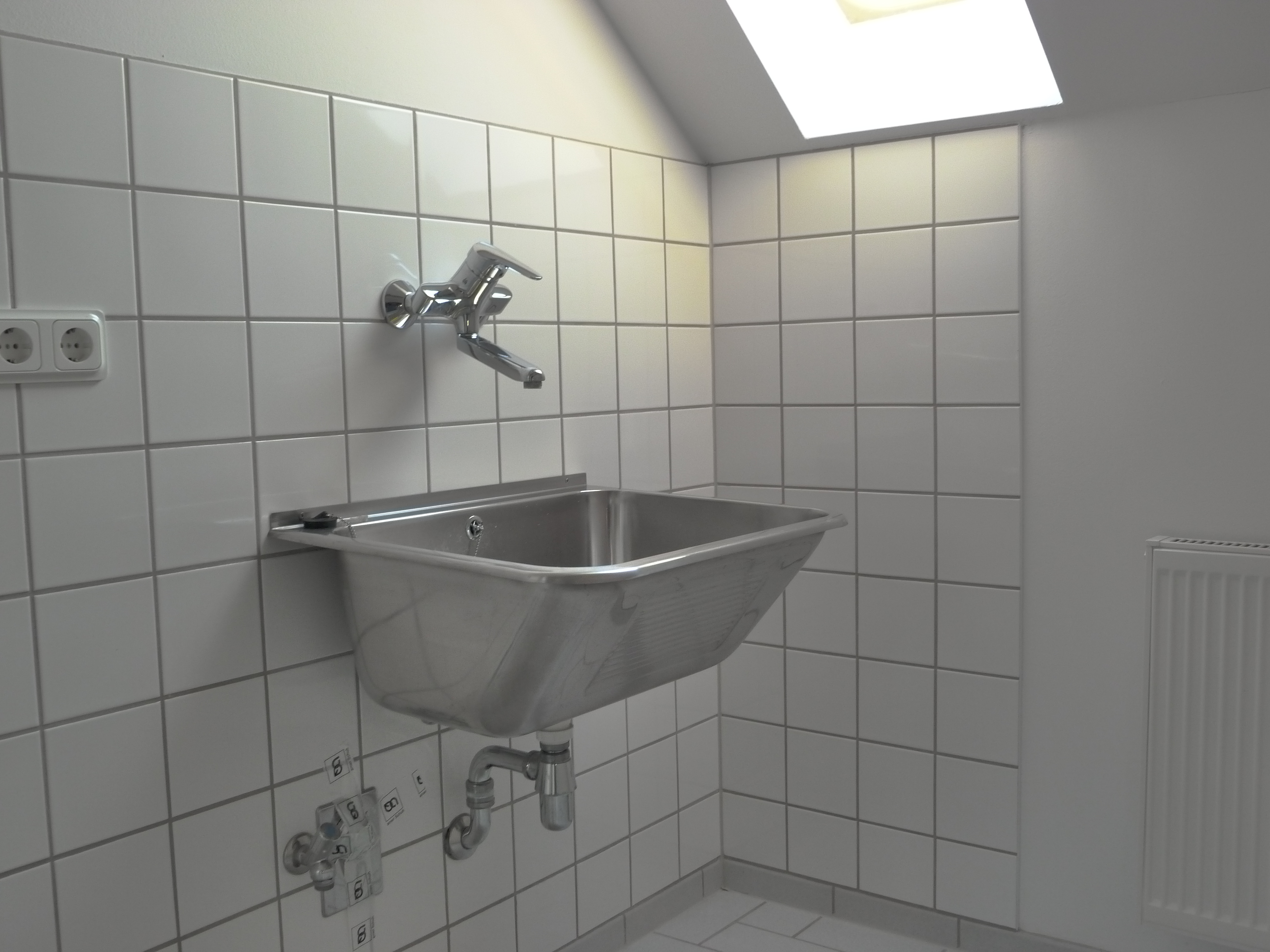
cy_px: 476
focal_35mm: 34
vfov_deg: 41.8
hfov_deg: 54.0
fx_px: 1247
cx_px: 635
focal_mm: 6.2
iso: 400
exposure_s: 1/30
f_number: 3
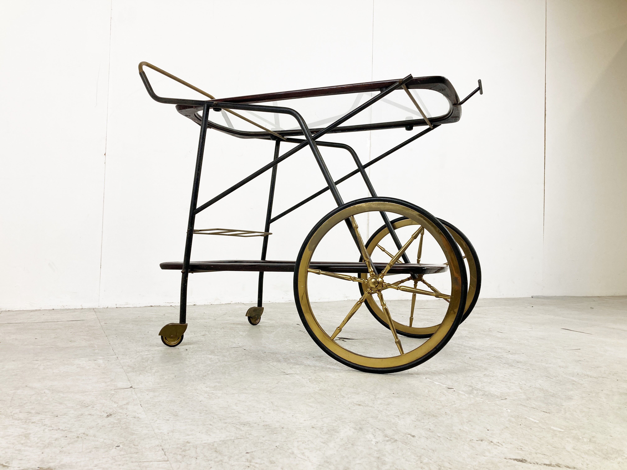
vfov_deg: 49.7
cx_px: 314
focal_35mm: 28
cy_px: 235
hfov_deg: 63.4
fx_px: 507
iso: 32
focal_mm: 3.99
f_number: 1.8
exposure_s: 1/100
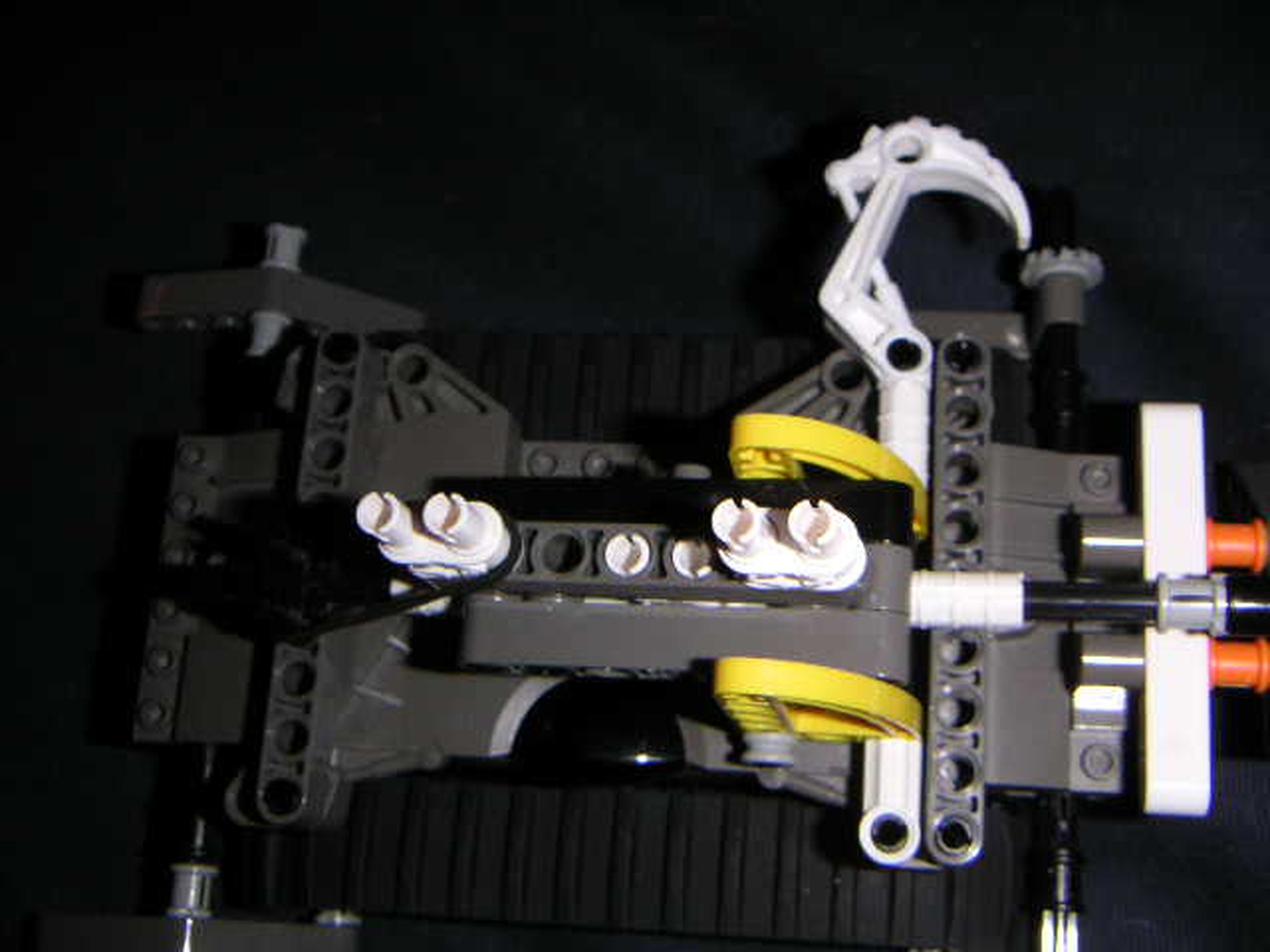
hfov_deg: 46.8
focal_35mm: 40
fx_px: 1468
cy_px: 476
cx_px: 635
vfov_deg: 36.0
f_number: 6.7
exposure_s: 1/45
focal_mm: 5.3
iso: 200
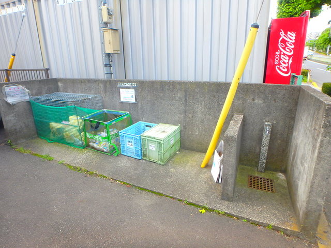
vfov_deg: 63.4
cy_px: 124
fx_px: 201
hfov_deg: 79.0
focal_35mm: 21
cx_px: 166
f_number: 3.5
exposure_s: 1/160
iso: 125
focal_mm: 3.7
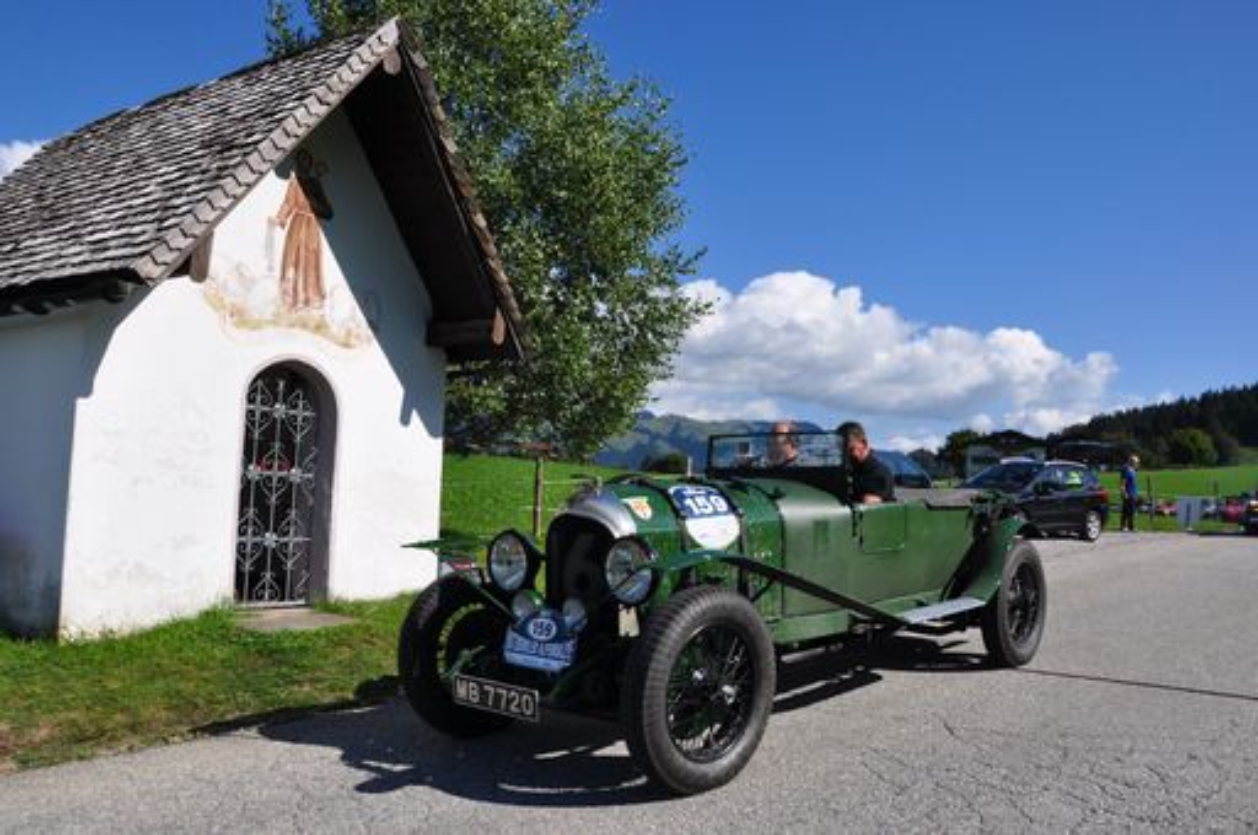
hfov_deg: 67.4
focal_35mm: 27
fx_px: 942
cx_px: 629
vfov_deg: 47.8
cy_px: 418
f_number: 10
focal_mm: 18
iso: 200
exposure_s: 1/320
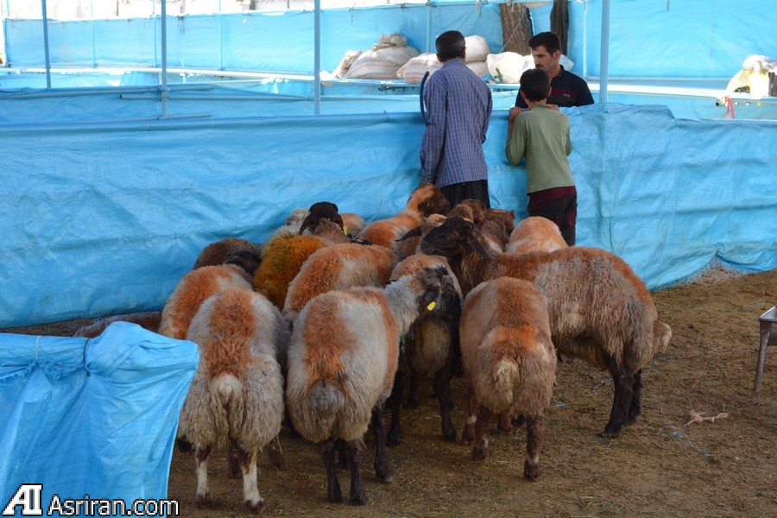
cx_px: 388
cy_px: 259
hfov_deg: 35.1
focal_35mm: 57
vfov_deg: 23.8
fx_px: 1230
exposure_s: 1/125
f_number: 5.6
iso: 1600
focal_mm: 38
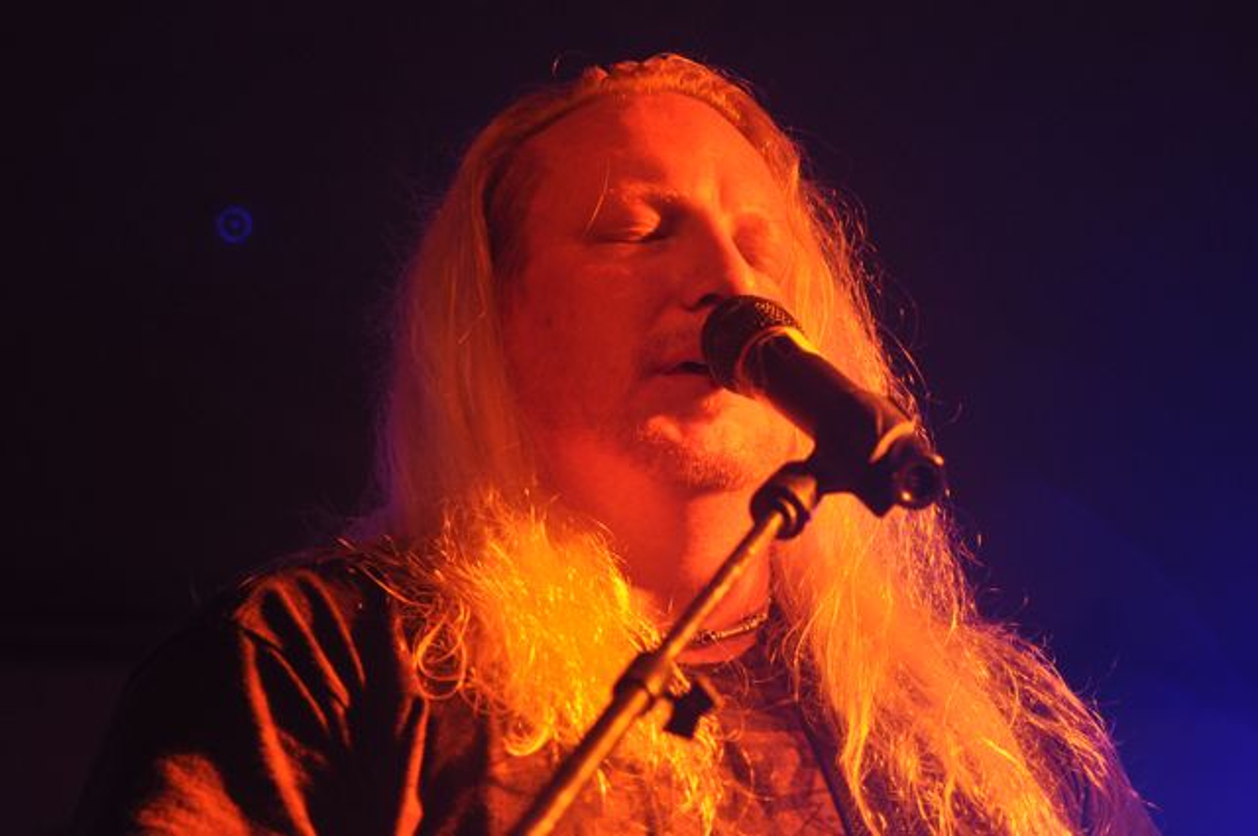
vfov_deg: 10.1
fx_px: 4711
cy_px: 418
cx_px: 629
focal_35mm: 135
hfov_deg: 15.2
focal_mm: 90
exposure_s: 1/60
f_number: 4
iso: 800
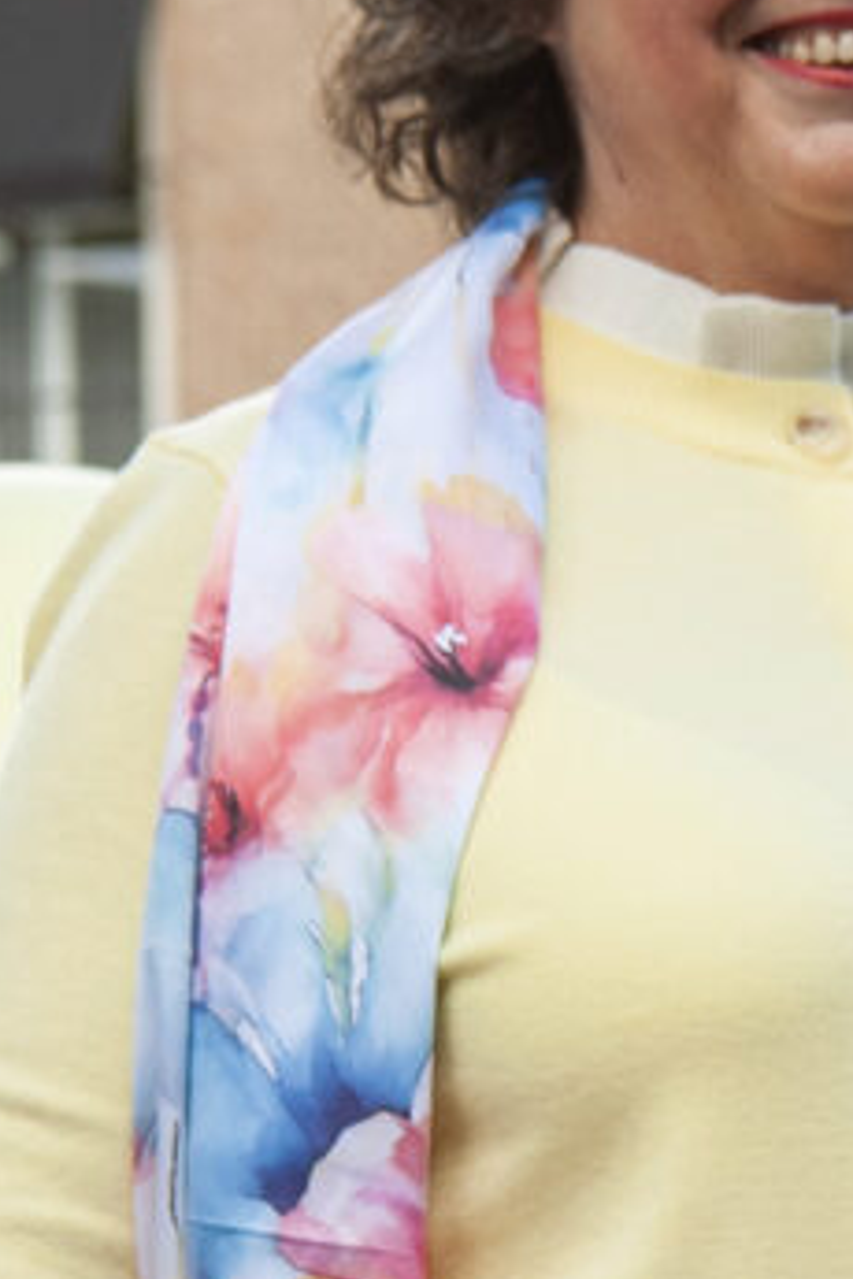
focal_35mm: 172
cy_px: 1097
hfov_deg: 8.0
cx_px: 699
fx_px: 6113
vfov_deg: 11.9
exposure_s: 1/320
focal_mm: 58
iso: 500
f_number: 7.1
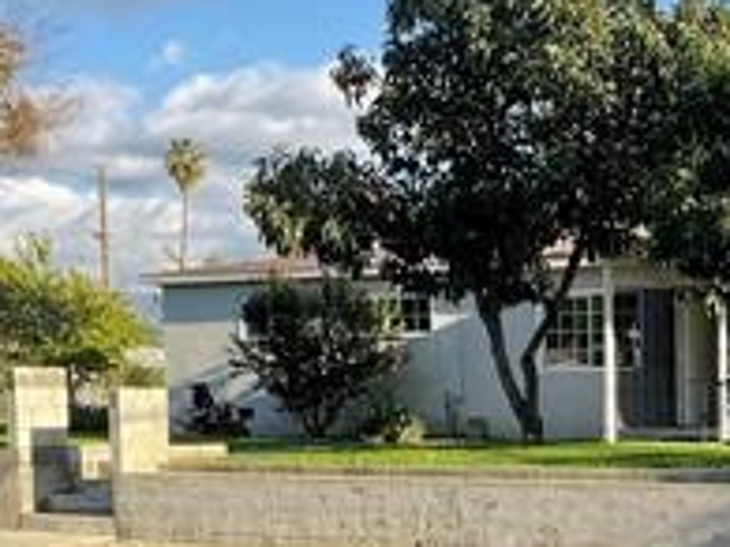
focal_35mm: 67
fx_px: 1412
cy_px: 500
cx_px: 831
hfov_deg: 26.4
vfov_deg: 21.4
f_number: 1.8
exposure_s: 1/829
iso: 16
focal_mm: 3
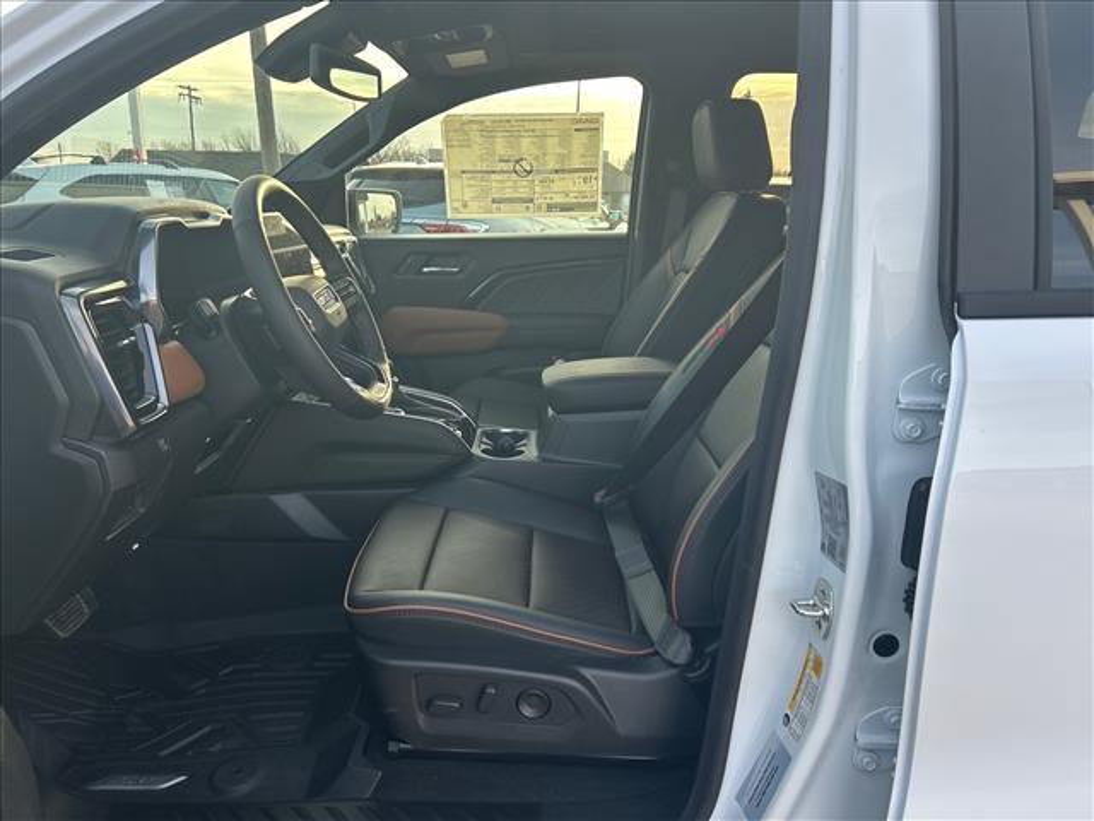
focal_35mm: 26
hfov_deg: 67.3
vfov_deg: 53.1
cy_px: 410
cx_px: 547
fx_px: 822
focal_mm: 5.7
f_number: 1.5
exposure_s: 1/353
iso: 50
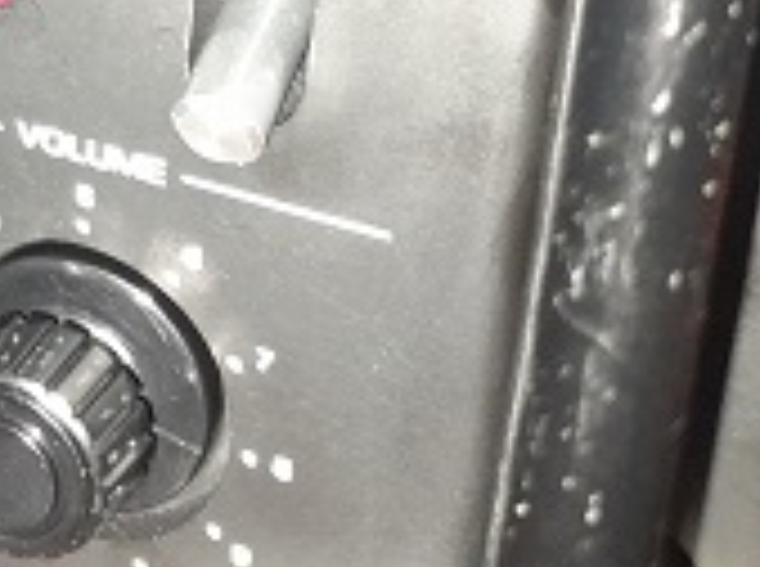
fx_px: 1950
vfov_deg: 15.2
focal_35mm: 89
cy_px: -306
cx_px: -472
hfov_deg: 18.7
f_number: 2
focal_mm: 4.6
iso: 320
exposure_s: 1/33
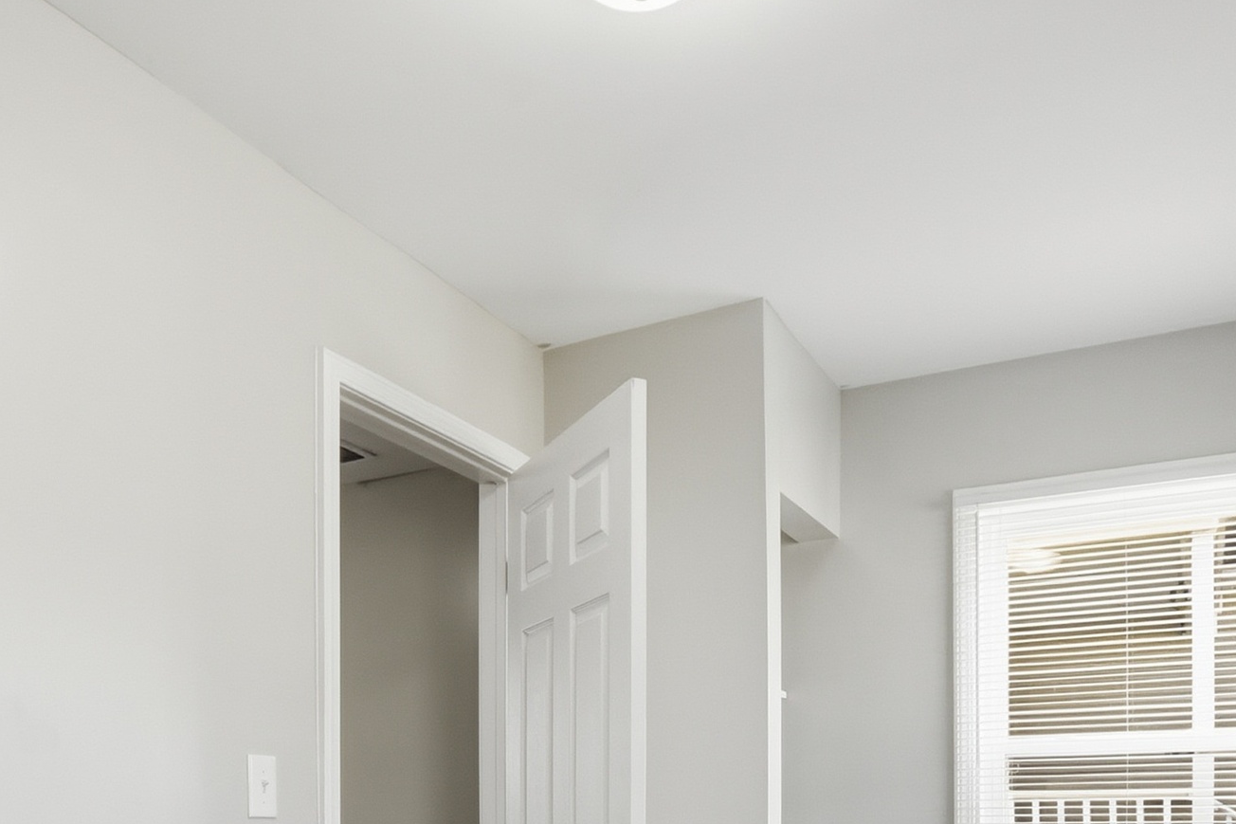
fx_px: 1098
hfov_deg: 58.7
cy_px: 825
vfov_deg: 36.8
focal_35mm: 32
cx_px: 590
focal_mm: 10
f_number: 8
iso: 640
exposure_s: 1/250
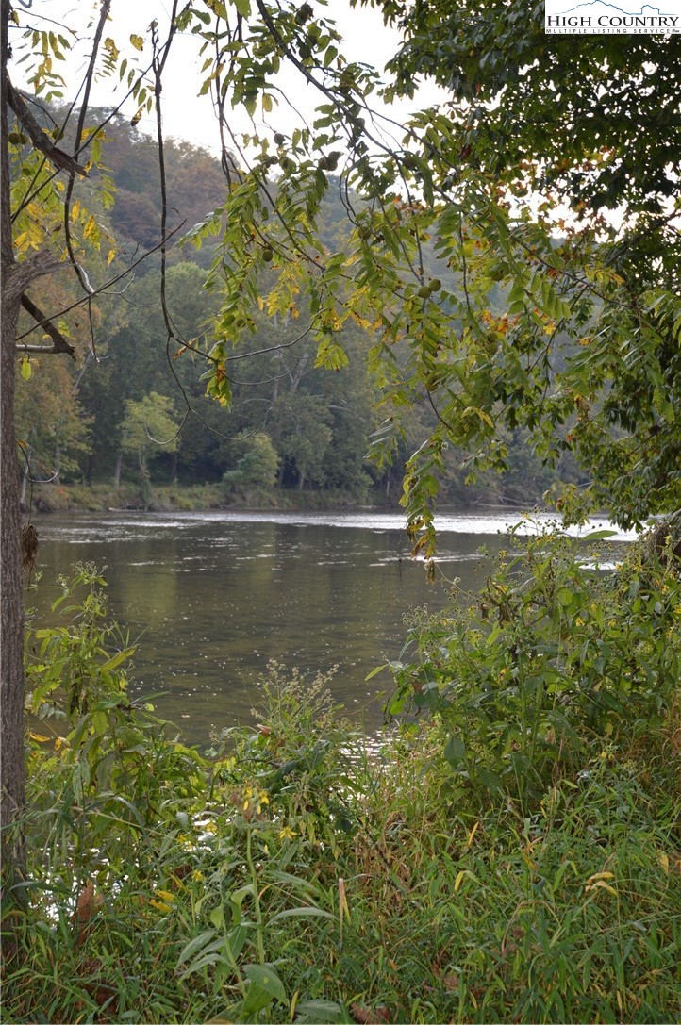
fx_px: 1493
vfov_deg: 37.9
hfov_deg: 25.7
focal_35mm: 52
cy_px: 512
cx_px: 340
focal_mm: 35
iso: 100
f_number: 4
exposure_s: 1/160
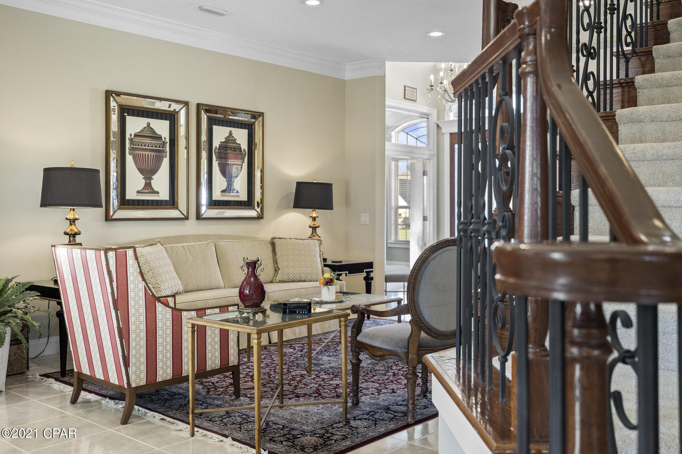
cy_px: 227
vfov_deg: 36.9
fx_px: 682
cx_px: 341
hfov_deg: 53.1
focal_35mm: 36
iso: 500
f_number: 2.8
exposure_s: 1/40
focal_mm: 24
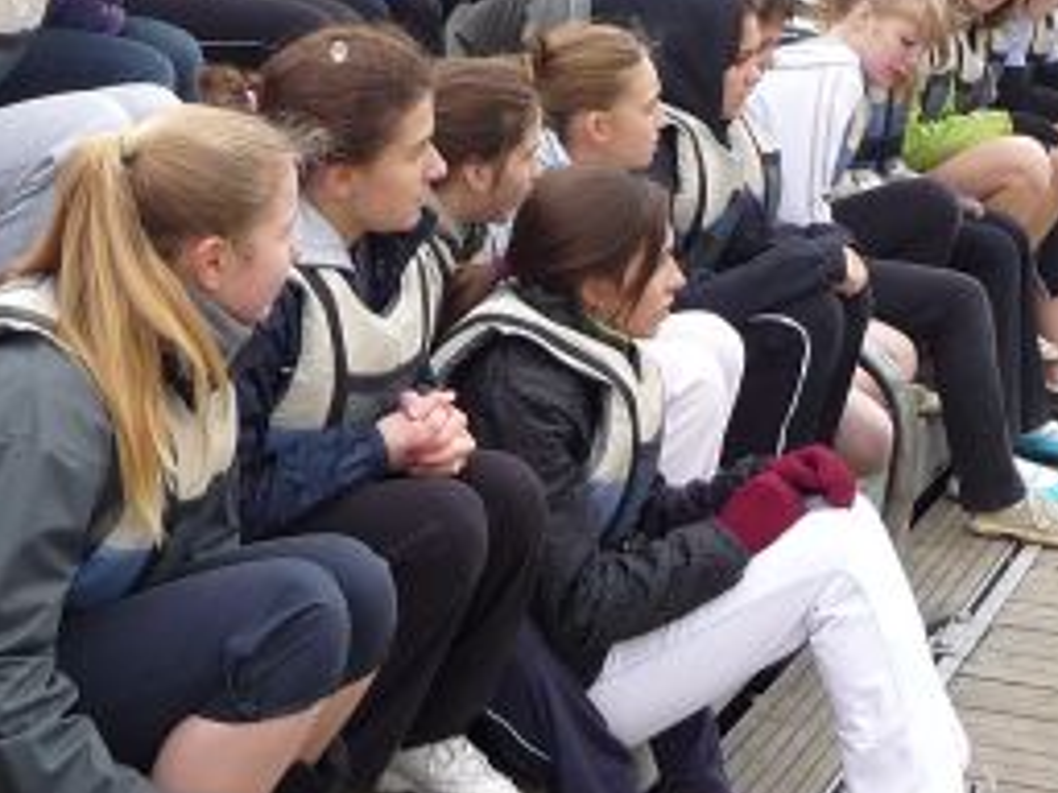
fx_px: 2751
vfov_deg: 16.0
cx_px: 318
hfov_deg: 21.7
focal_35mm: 90
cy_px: -29
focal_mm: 4.7
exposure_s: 1/80
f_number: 3.3
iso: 100
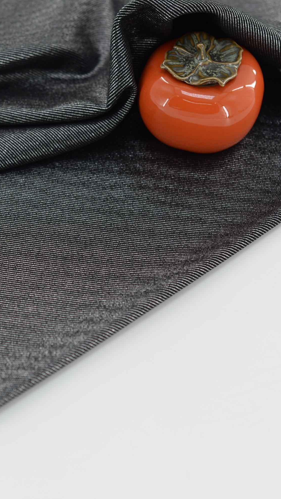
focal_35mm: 79
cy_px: 251
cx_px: 22
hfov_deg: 15.1
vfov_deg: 26.9
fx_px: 1047
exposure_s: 1/125
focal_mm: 50
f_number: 4
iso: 100
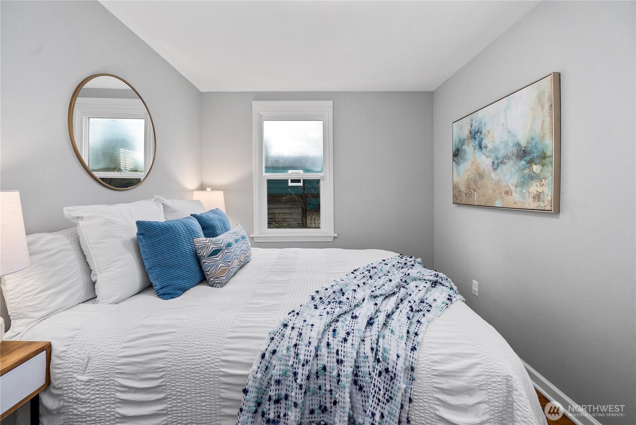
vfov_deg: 85.5
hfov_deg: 108.3
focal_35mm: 13
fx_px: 230
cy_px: 212
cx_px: 318
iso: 80
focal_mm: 13
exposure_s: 1/60
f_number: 7.1
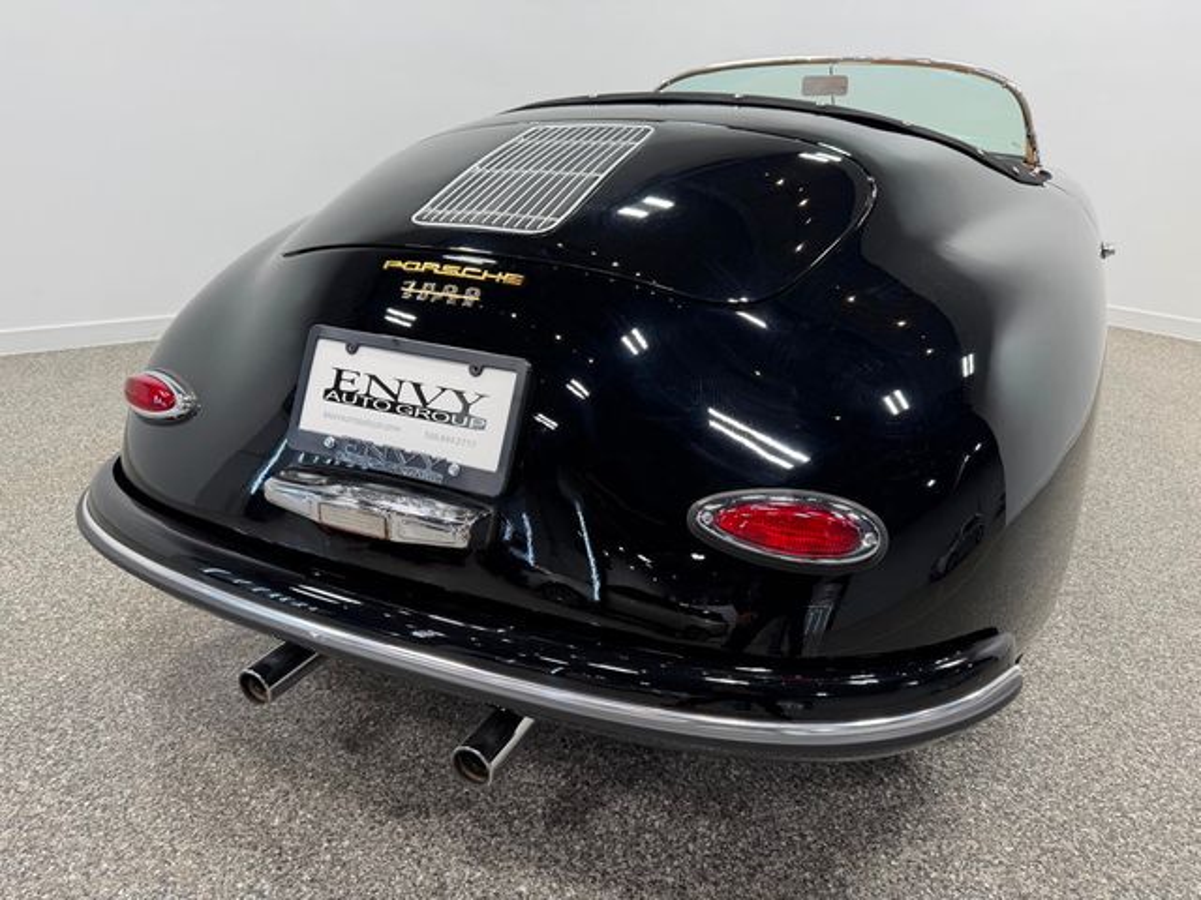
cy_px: 450
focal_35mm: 24
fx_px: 833
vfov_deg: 56.8
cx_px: 600
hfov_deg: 71.6
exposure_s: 1/120
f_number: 1.78
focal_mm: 6.76
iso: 64
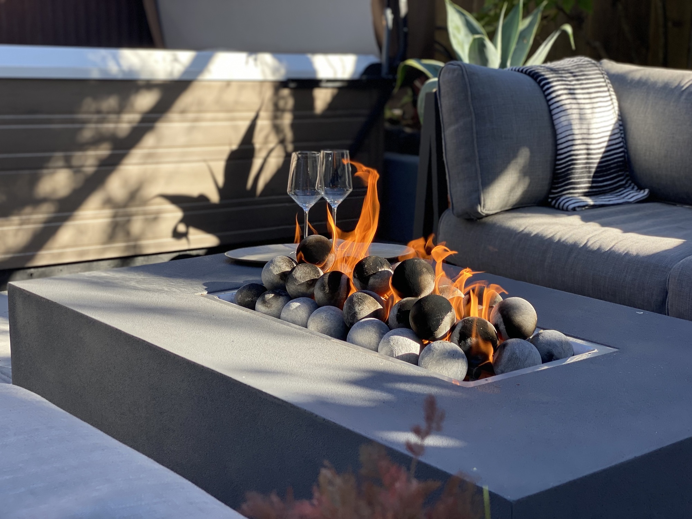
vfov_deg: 28.0
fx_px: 1040
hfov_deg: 36.8
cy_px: 260
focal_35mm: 52
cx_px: 346
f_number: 2
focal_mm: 6
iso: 20
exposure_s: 1/258
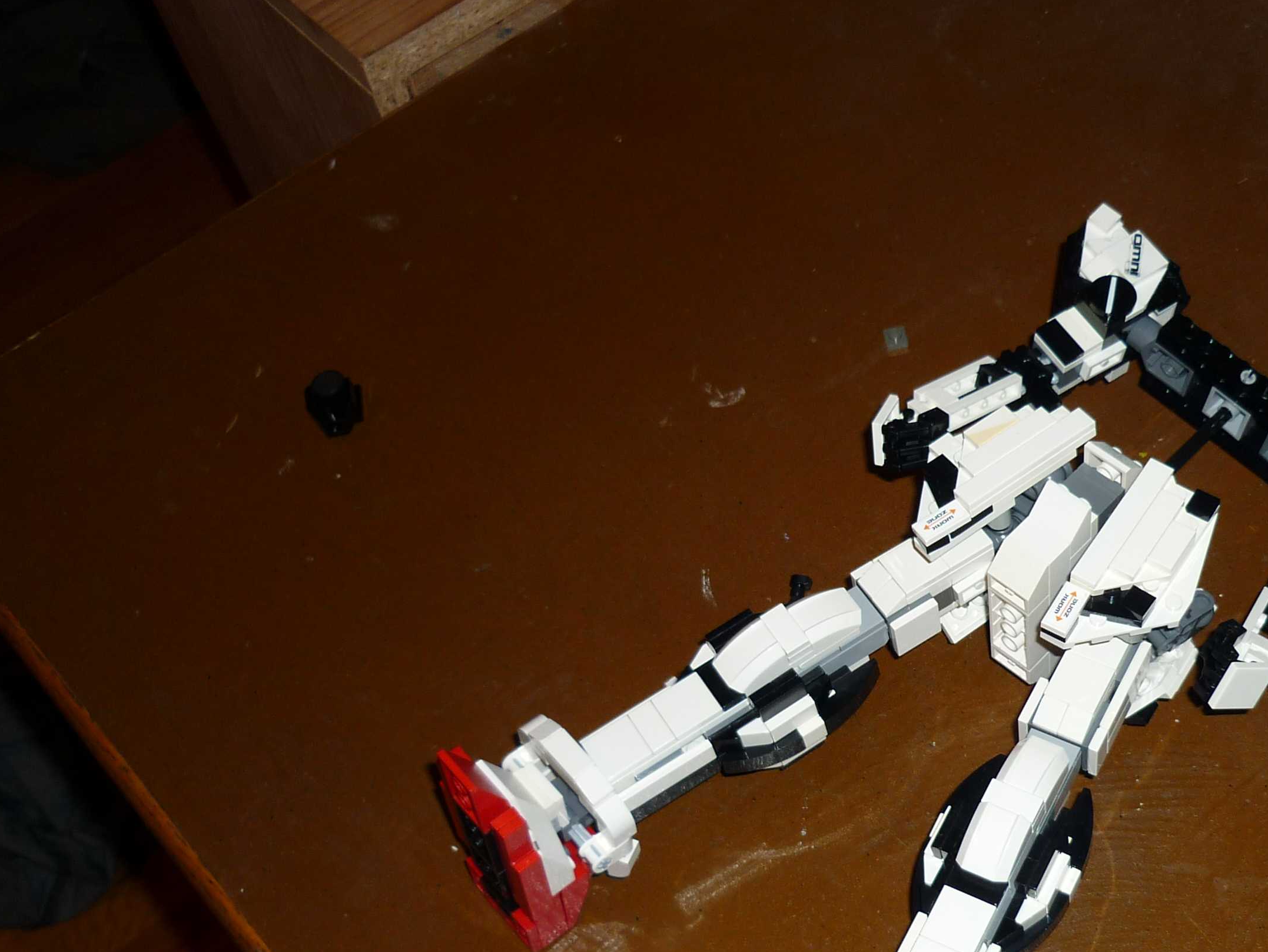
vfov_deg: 28.9
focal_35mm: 50
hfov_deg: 37.4
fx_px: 1832
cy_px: 624
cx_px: 926
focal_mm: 5.5
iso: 100
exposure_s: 1/30
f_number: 2.8
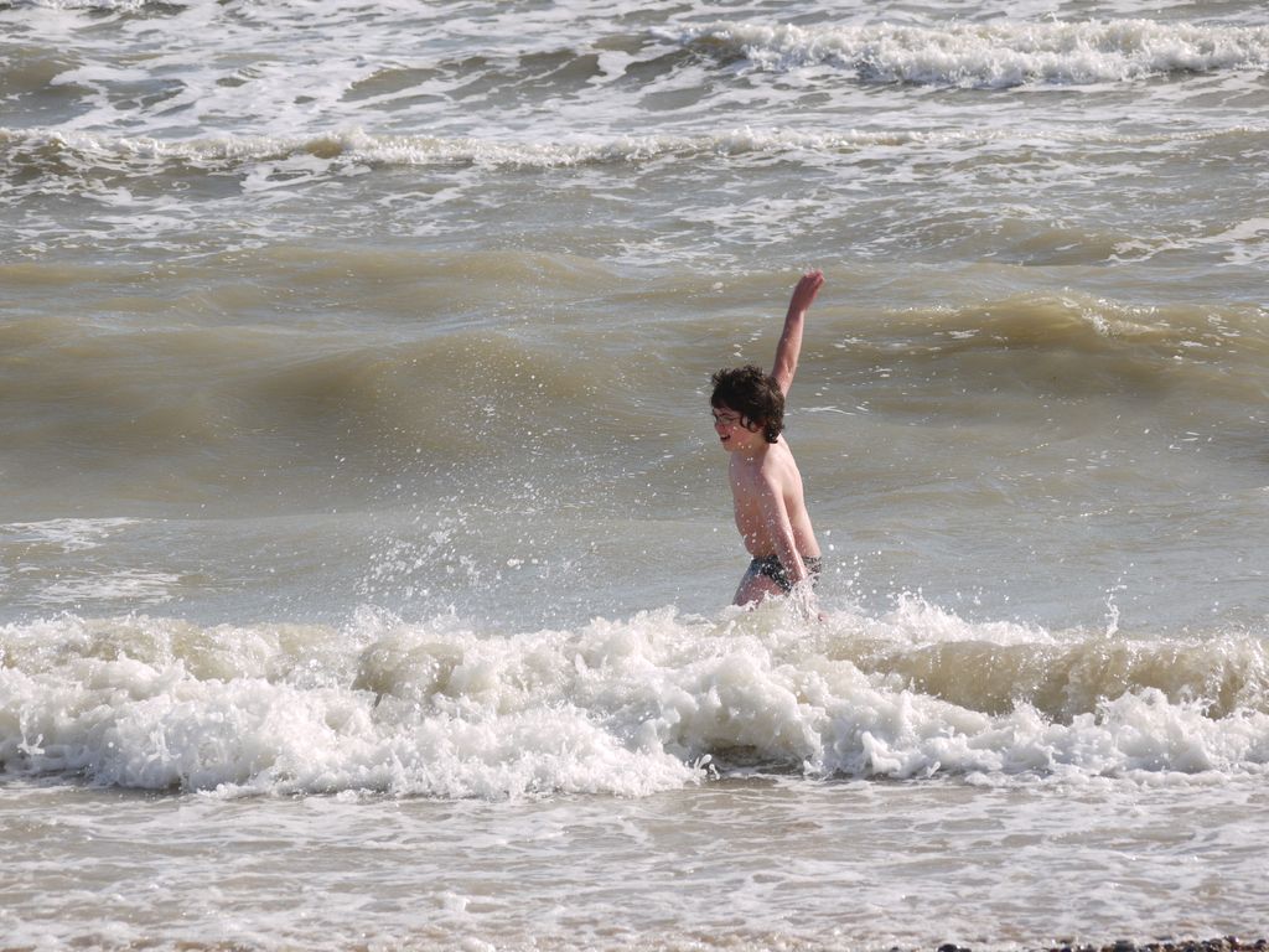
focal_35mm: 218
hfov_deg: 9.1
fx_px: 7992
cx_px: 634
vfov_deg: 6.8
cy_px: 476
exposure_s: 1/500
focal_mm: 109
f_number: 7.1
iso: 100
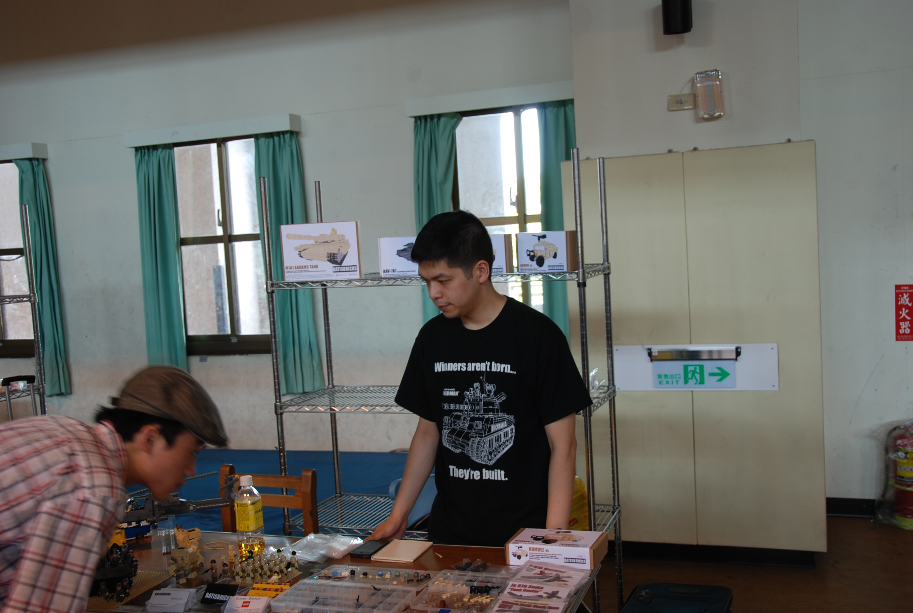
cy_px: 306
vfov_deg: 34.4
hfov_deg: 49.5
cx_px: 456
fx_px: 991
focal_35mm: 39
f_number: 3.8
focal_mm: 26
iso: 100
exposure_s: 1/10
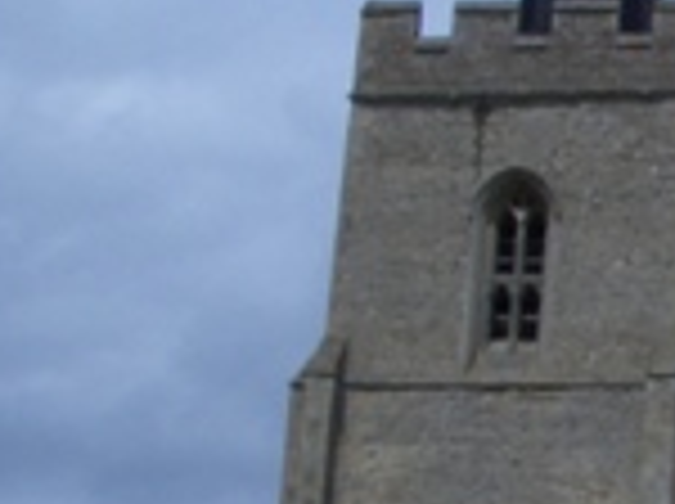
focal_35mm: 151
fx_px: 2940
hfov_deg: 11.8
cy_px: 572
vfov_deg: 9.7
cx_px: 1330
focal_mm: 5.8
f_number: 4.3
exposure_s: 1/1000
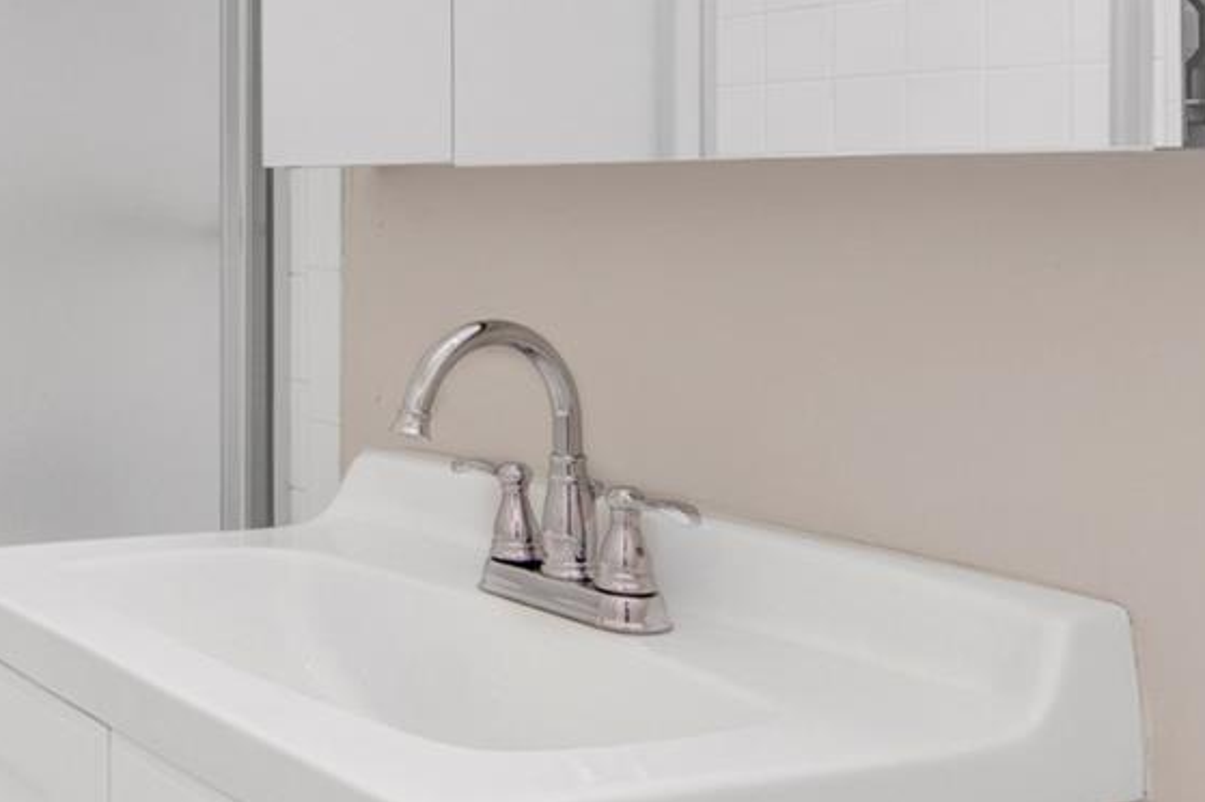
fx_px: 1472
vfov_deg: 30.3
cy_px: 294
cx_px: -78
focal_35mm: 44
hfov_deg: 38.1
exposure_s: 1/2
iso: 100
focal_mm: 8
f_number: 8
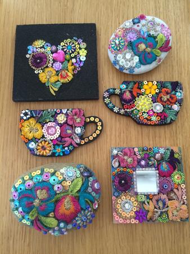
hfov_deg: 48.3
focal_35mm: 29
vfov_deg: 61.6
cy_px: 127
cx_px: 95
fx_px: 212
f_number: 2.2
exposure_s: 1/30
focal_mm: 4.15
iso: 125
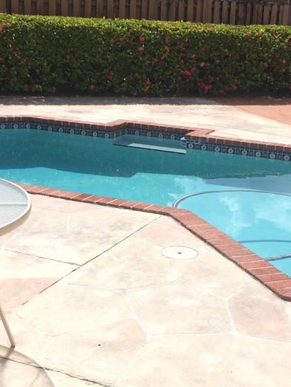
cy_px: 206
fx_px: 639
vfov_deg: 33.8
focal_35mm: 57
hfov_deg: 25.7
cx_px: 154
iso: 32
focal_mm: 4.15
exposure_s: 1/4115
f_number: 2.2
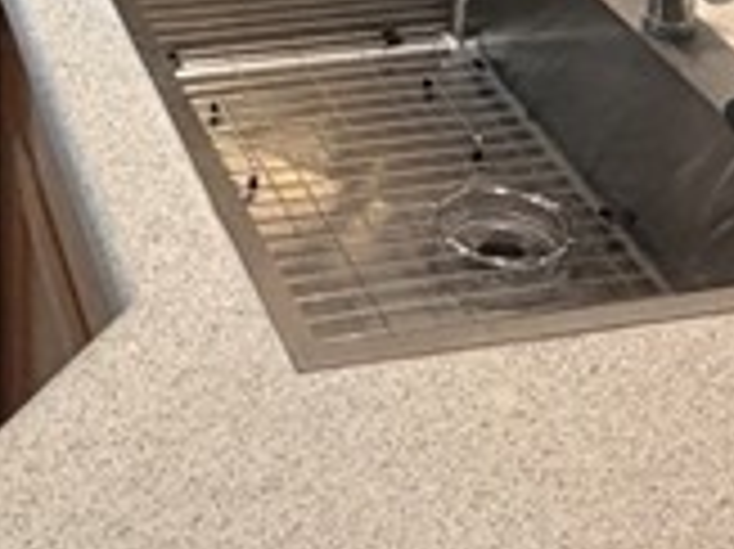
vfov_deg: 15.1
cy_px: -351
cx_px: 135
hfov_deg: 22.0
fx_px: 1865
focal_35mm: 88
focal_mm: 2.22
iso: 250
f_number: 2.2
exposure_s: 1/60
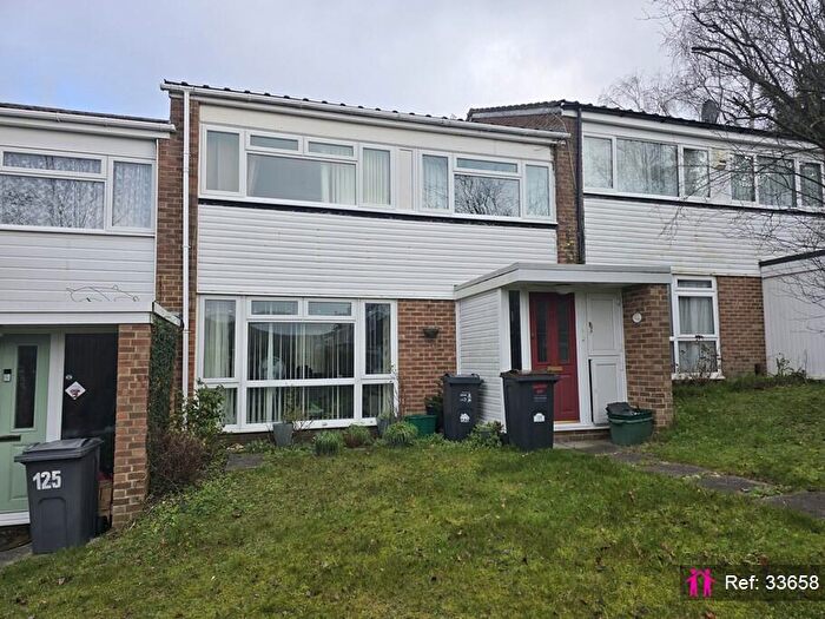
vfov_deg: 58.9
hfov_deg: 73.9
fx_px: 548
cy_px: 310
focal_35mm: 23
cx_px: 412
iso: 12
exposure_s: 1/180
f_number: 1.7
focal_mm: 6.3
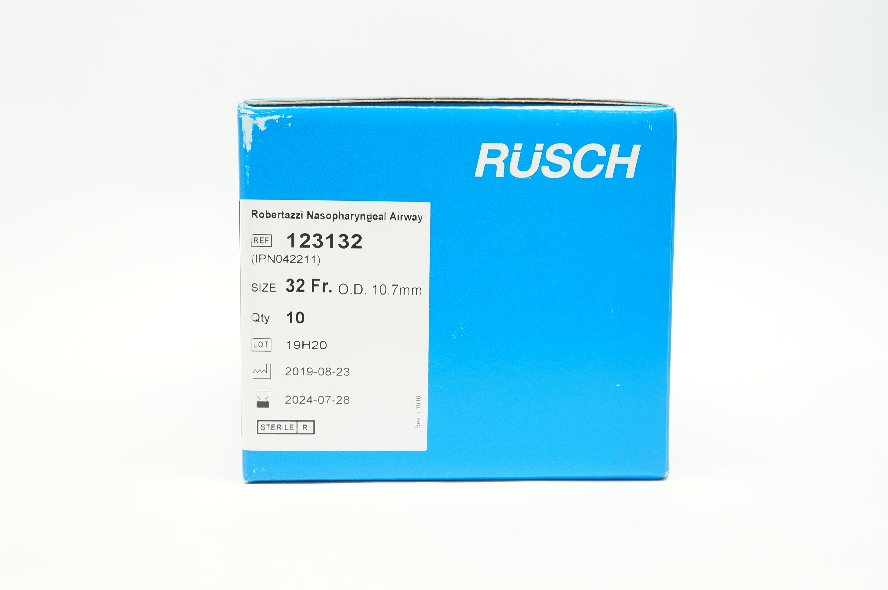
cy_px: 298
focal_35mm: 42
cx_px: 459
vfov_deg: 31.8
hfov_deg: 46.4
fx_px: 1035
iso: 400
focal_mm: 26
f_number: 5.6
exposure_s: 1/40
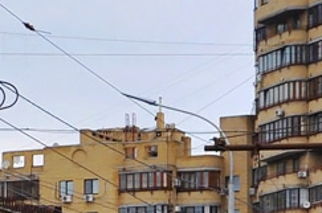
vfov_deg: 5.6
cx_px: 17
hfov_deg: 8.5
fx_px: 2151
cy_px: 381
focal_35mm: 241
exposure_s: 1/400
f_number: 7.1
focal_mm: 30
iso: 200
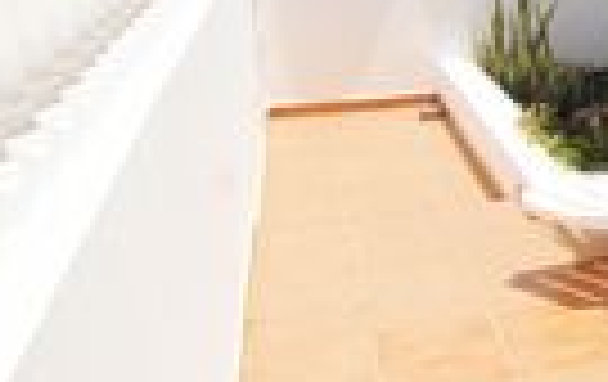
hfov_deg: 18.2
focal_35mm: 88
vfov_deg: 14.7
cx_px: 1117
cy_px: 36
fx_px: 1466
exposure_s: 1/500
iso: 200
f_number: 11
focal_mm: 13
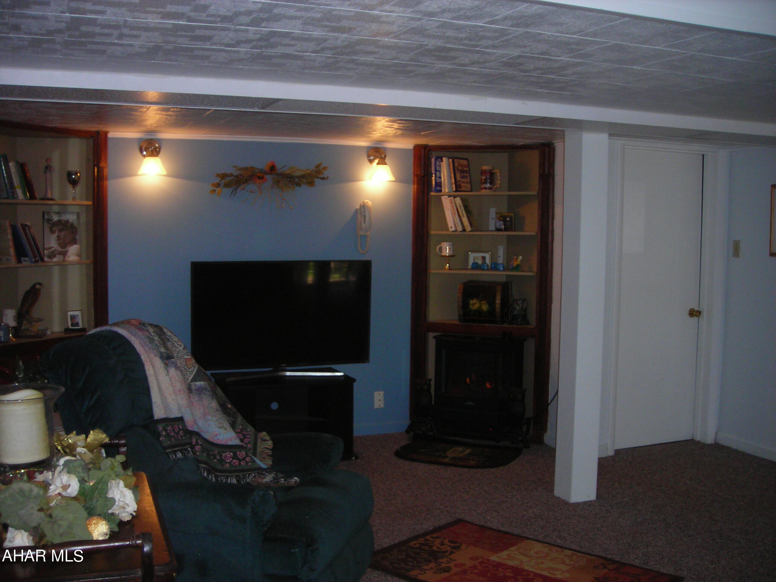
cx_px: 388
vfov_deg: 37.7
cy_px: 291
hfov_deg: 49.0
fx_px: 852
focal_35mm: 38
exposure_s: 1/60.1
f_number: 3.2
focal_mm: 6.3
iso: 129
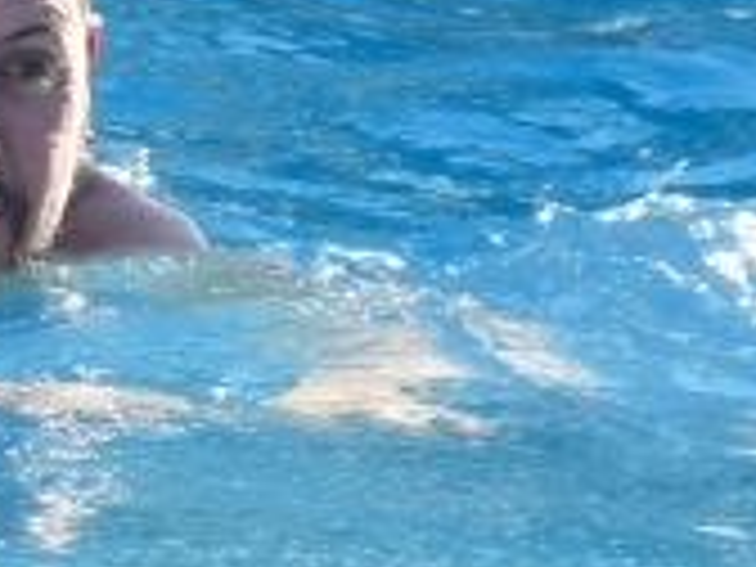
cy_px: 153
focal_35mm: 815
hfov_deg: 2.4
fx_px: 17799
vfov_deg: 1.8
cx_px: -446
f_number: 4
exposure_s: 1/500
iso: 200
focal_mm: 40.5
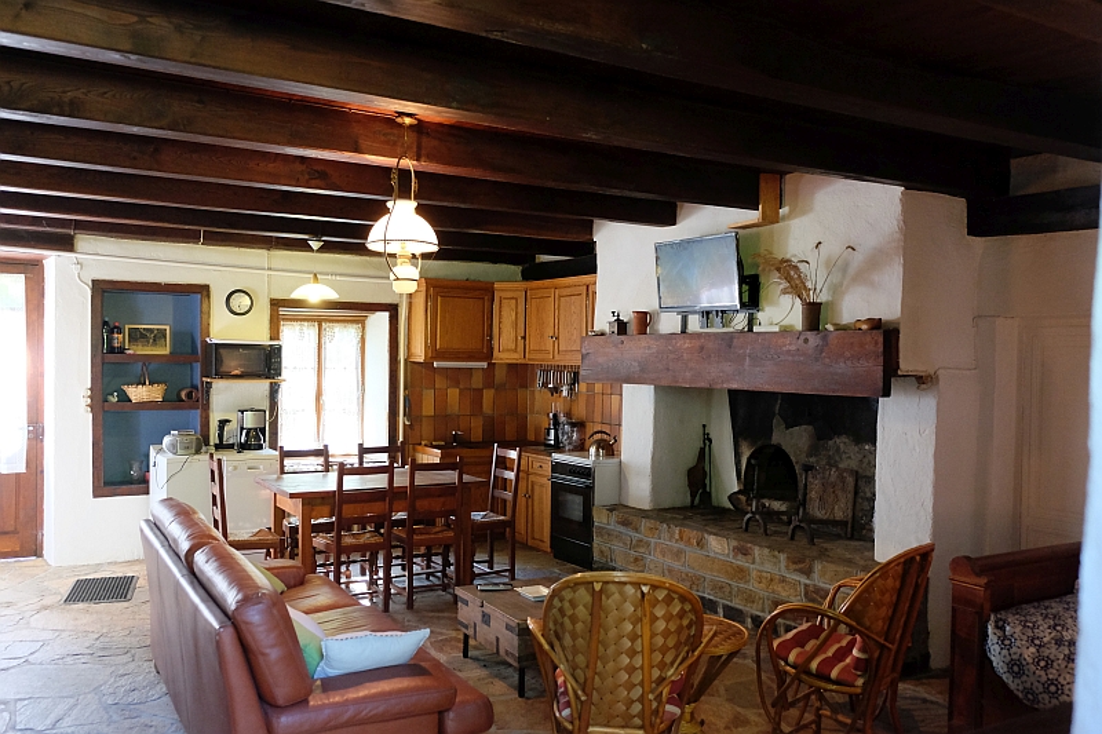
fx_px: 887
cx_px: 551
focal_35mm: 29
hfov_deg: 63.7
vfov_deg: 44.9
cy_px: 367
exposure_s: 1/60
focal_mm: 19.6
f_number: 2.8
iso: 2500
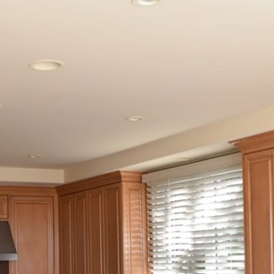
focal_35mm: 71
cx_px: 34
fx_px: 636
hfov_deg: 23.7
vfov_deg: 23.6
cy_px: 250
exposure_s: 1/100
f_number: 5
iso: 400
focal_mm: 18
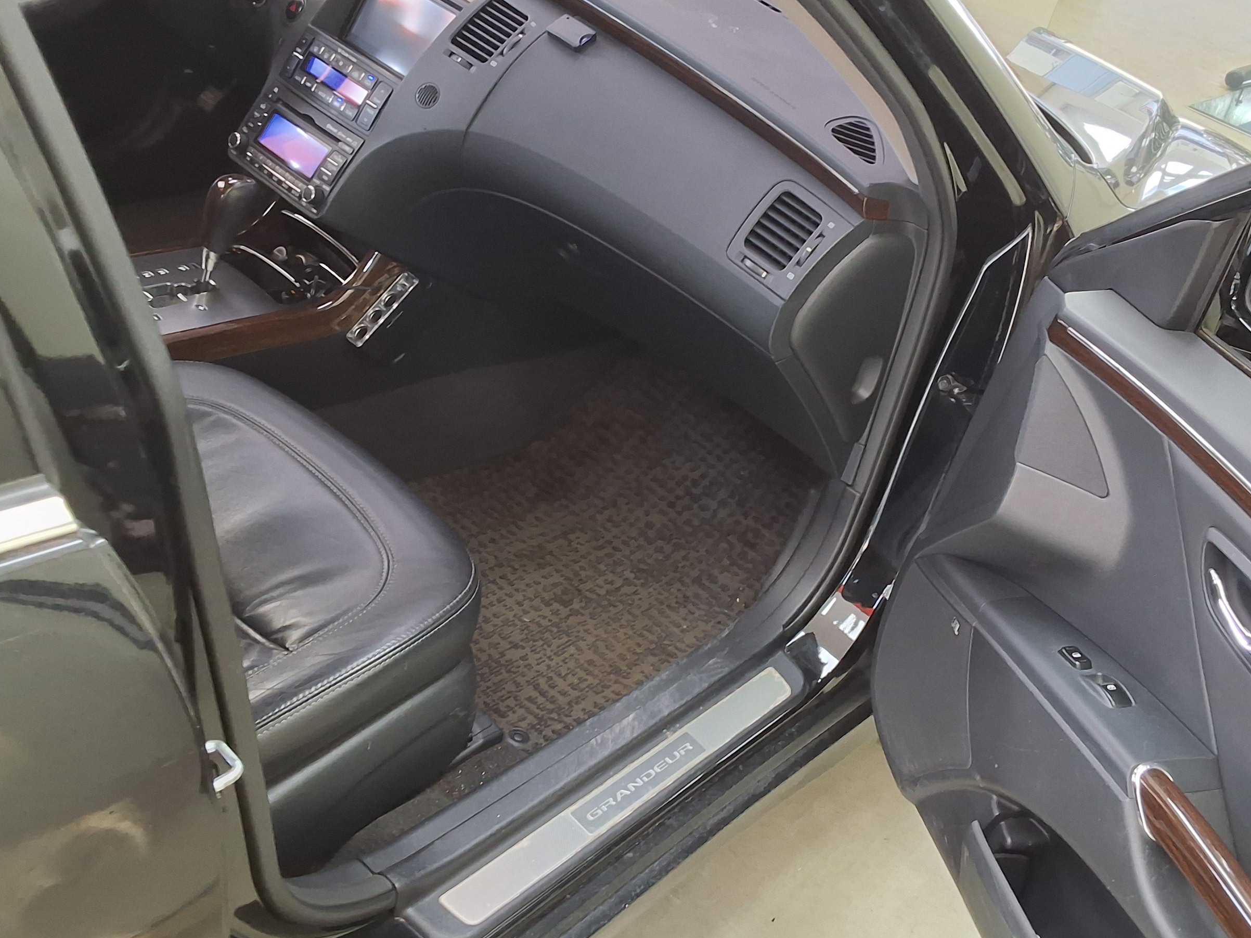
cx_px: 720
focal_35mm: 38
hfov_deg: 48.8
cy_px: 395
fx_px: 1373
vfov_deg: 37.6
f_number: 1.9
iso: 100
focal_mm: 2.91
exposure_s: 1/40
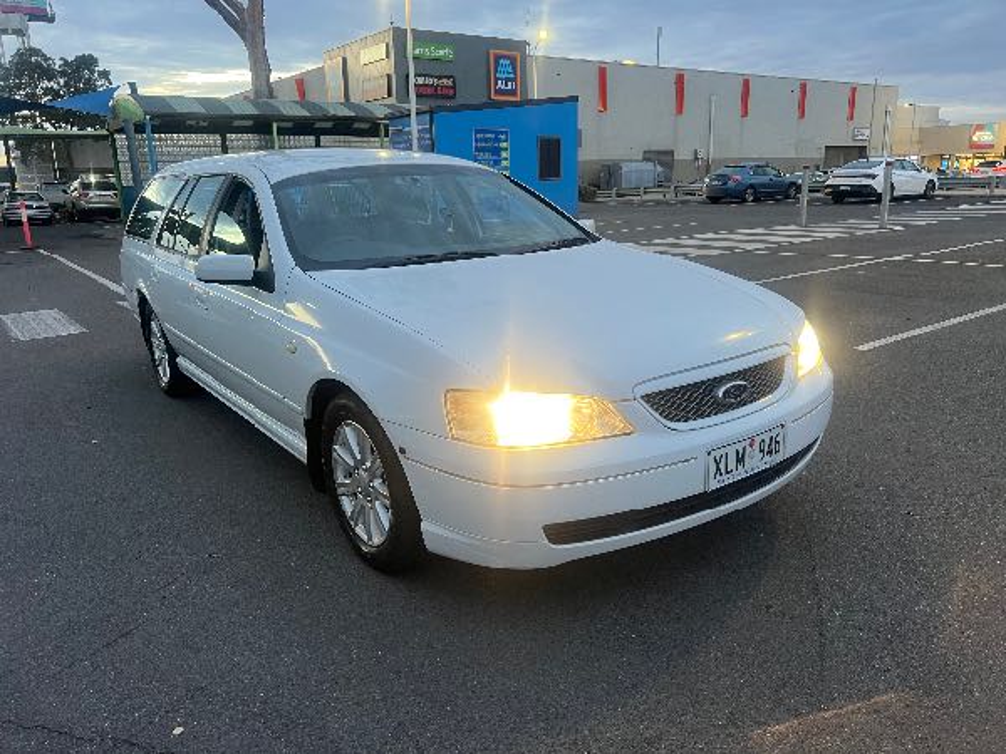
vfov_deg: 53.1
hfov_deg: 67.3
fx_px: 756
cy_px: 377
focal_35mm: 26
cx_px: 503
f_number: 1.5
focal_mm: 5.7
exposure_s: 1/69
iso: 125
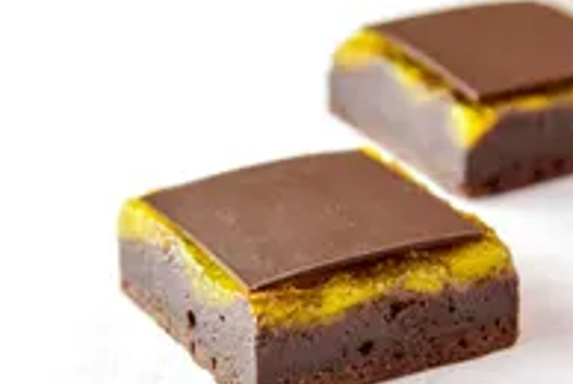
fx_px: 2694
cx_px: 346
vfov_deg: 8.1
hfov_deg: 12.1
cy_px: 140
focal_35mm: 169
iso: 250
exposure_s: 1/100
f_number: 5
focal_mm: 82
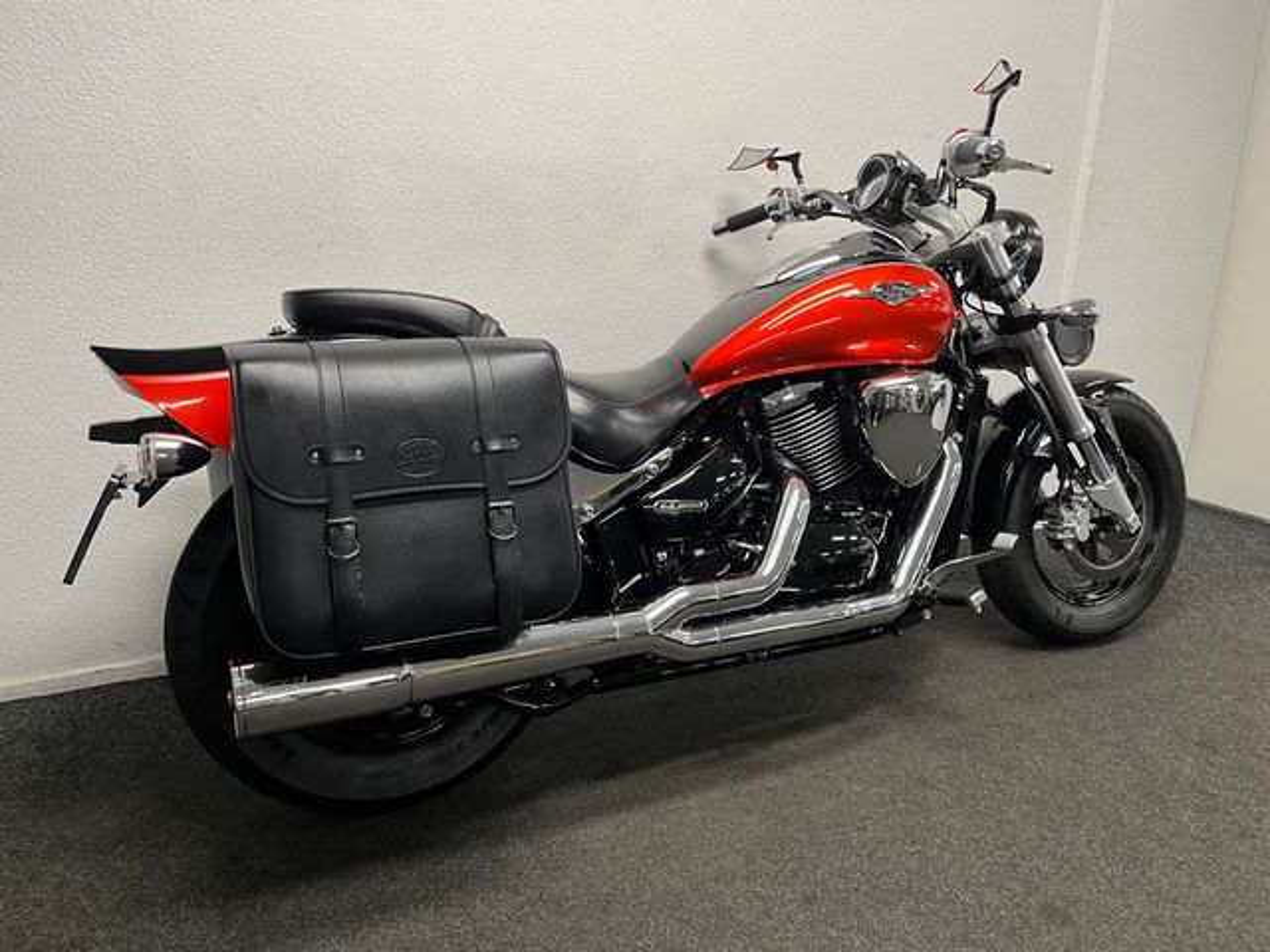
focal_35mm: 26
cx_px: 635
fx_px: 954
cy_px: 476
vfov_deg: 53.1
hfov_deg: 67.3
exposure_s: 1/50
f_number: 1.6
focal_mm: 5.1
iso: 100
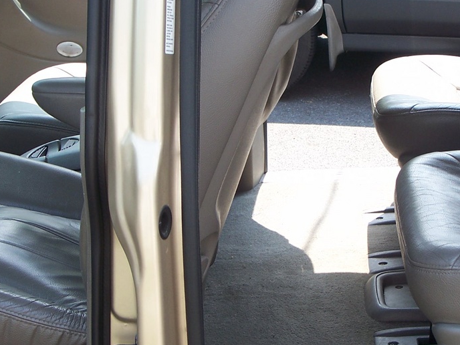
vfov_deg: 17.2
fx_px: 1143
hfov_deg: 22.7
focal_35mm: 86
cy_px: 163
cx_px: 270
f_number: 2.8
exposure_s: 1/160
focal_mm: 7.8
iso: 64
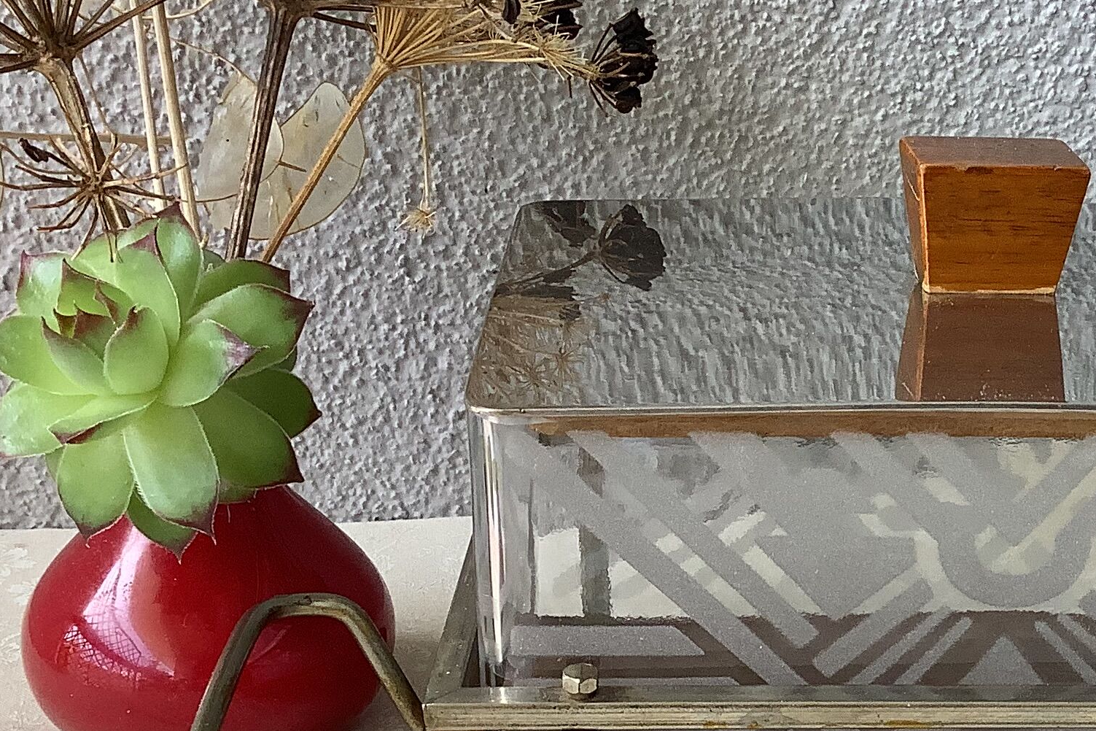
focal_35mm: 70
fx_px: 2131
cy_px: 566
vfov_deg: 19.3
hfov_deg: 28.0
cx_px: 944
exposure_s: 1/120
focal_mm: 3.3
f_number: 2.4
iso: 50
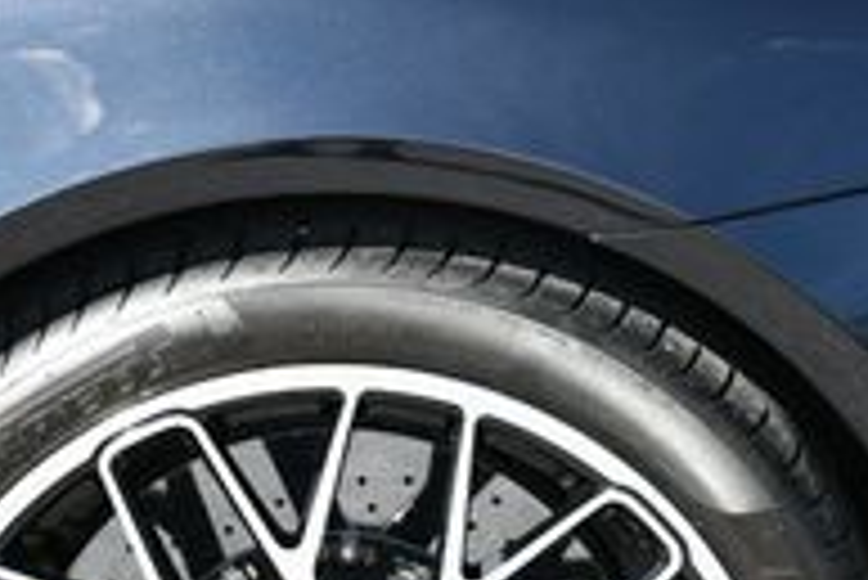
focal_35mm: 199
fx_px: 4802
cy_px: 450
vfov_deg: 6.9
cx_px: 315
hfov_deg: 10.3
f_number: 7.1
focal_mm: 30
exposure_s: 1/250
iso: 200
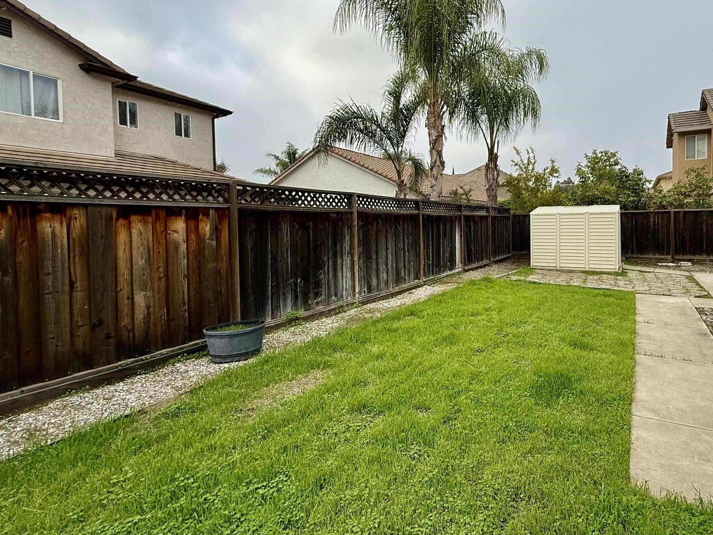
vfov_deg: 68.4
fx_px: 391
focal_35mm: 19
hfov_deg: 83.2
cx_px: 442
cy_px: 236
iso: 50
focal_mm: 2.22
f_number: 2.2
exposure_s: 1/335
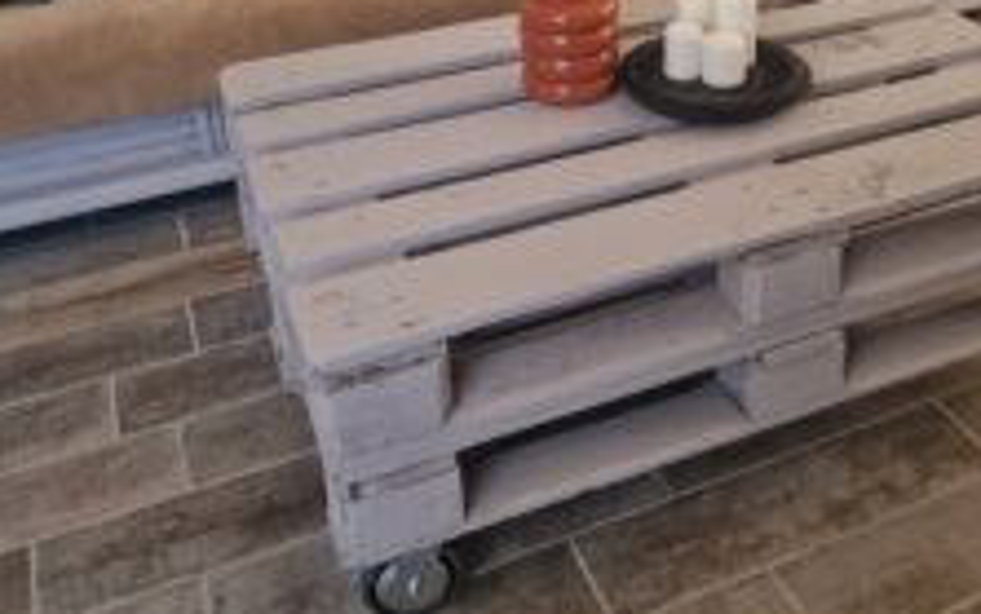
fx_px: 1177
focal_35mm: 44
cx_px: 597
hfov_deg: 45.0
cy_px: 0
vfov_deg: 27.6
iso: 125
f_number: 1.8
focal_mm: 6.4
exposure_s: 1/180
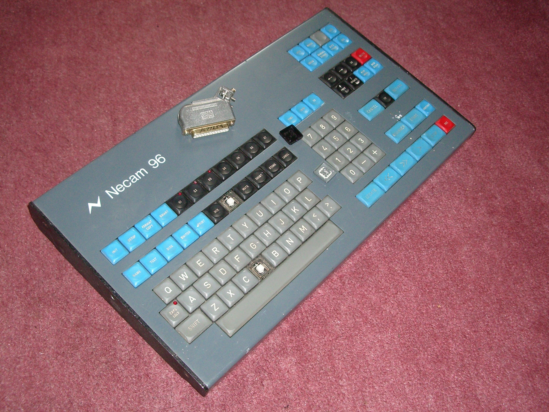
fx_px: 650
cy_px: 206
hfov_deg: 45.8
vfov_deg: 35.1
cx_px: 274
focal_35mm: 41
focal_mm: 6.8
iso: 200
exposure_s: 1/60
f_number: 2.8
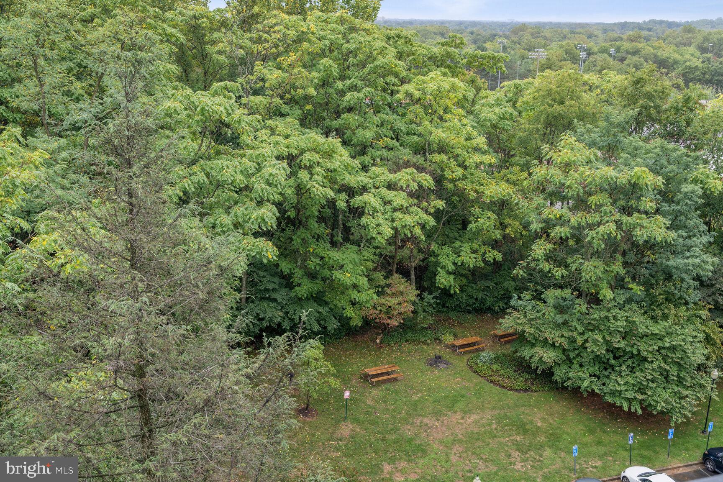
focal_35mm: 34
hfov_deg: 55.1
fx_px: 693
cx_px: 362
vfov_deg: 38.4
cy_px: 241
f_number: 8
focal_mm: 34.5
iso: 200
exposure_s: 1/40
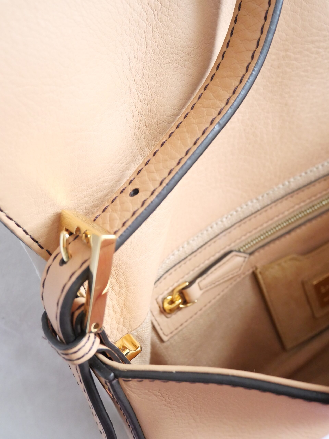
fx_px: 380
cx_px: 164
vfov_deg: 60.0
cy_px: 220
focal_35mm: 30
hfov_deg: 46.8
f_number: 3.7
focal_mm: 15
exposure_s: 1/60
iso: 2500
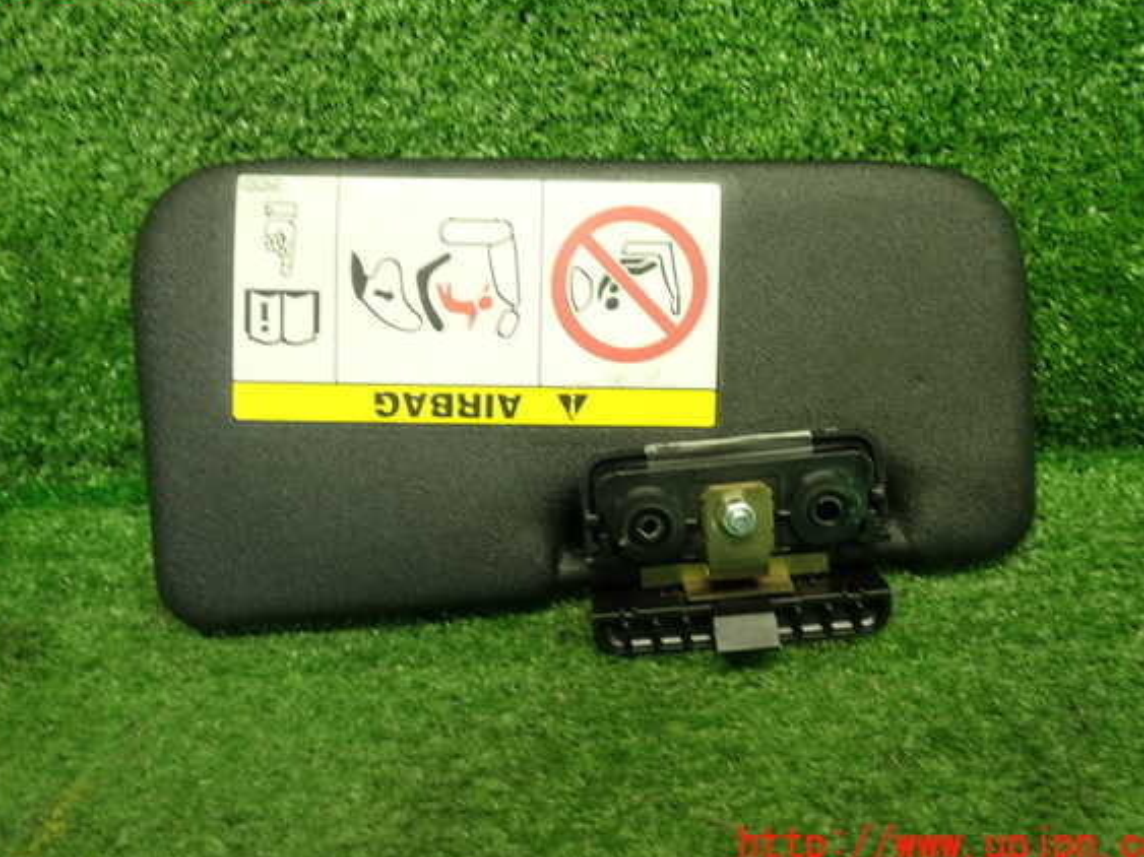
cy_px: 414
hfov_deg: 56.8
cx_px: 587
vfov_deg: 44.1
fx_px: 1057
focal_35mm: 32
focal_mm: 5.4
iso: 200
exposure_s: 1/30
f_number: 2.3
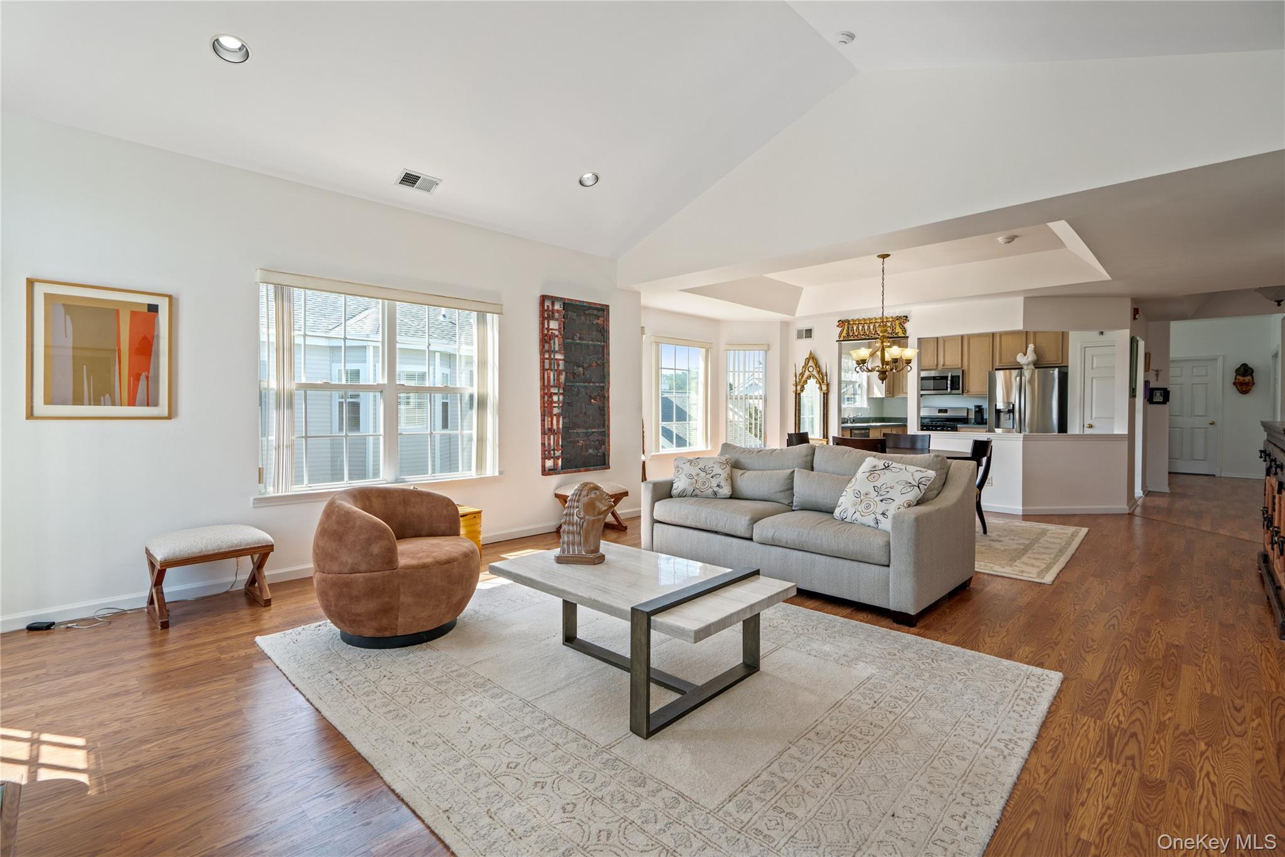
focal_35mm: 16
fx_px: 571
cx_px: 642
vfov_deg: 73.7
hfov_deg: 96.7
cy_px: 428
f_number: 7.1
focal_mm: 16
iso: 640
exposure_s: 1/10
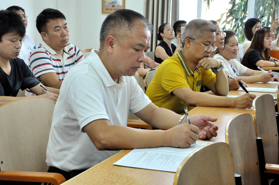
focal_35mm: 60
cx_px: 140
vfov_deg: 22.6
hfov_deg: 33.4
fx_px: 464
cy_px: 92
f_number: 11
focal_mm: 40
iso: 3200
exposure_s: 1/100
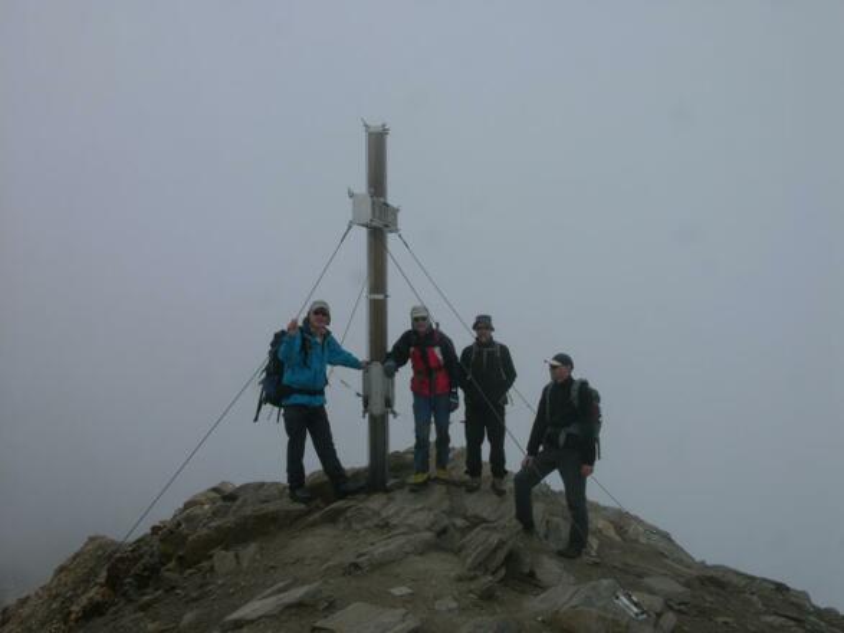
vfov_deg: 41.8
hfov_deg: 54.0
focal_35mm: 34
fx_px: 829
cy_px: 316
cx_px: 422
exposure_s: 1/500
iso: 100
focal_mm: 8.6
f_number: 11
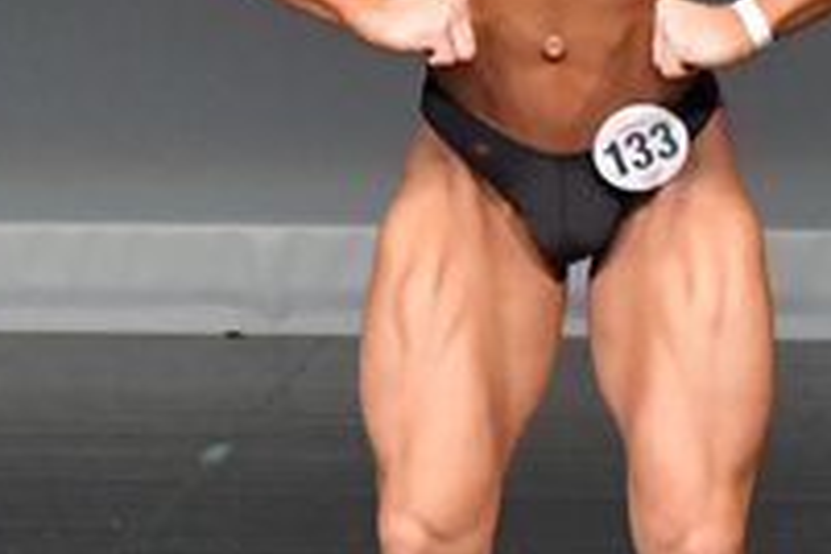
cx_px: 684
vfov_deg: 1.1
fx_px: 27975
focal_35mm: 1212
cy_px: 50
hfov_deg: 1.7
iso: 5000
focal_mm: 210
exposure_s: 1/400
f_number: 5.6
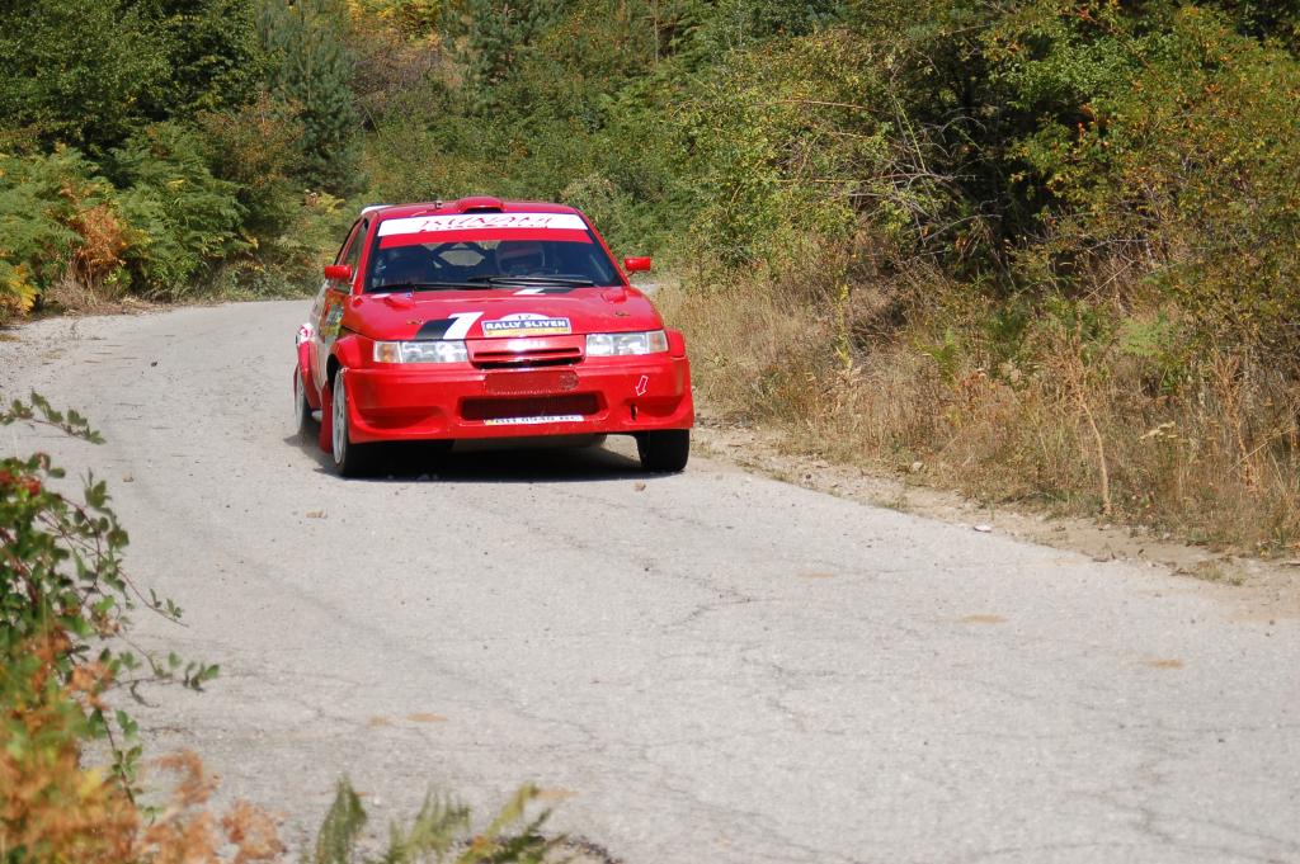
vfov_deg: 12.2
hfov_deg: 18.2
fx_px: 4059
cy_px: 432
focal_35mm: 112
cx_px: 650
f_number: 5.6
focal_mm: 75
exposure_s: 1/1000
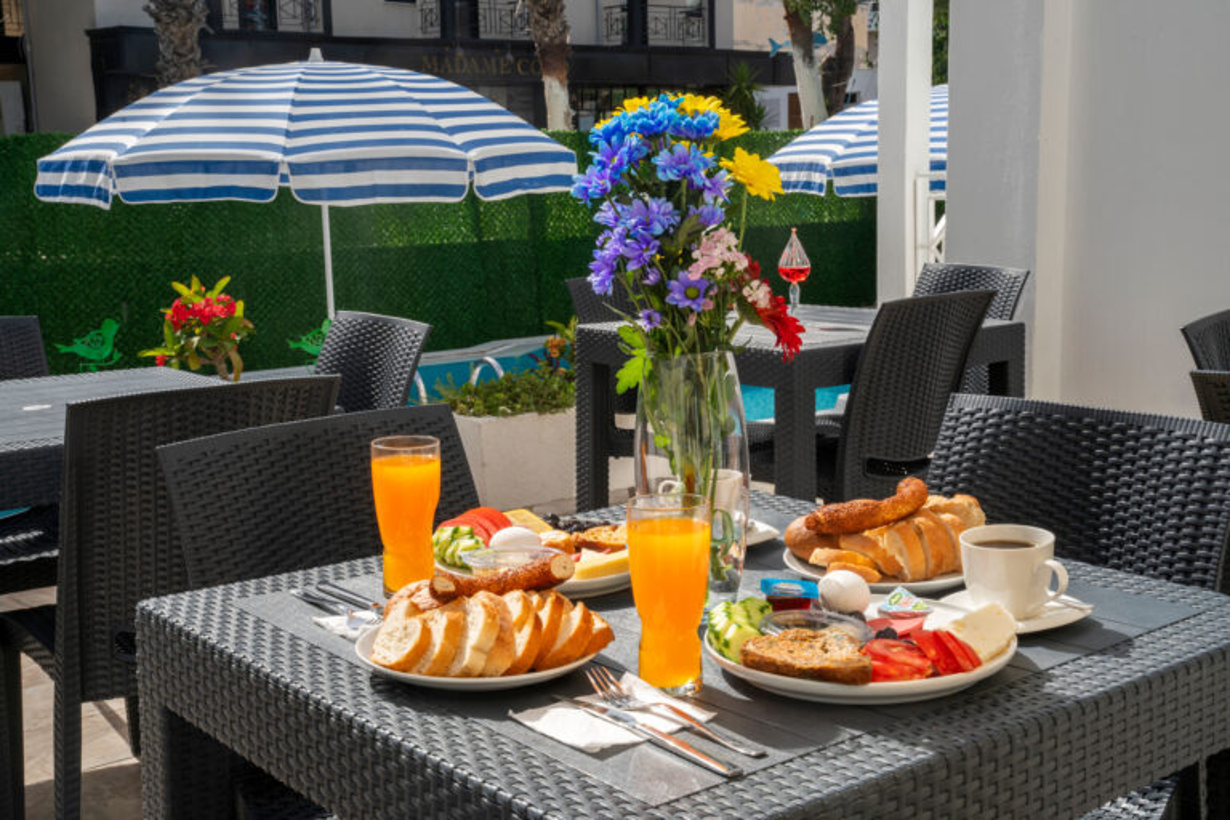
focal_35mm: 46
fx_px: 1575
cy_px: 410
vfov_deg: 29.2
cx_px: 615
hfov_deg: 42.7
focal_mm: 46.1
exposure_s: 1/80
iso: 125
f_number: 20
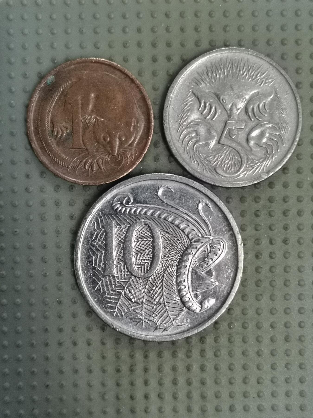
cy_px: 209
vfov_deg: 36.8
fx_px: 627
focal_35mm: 52
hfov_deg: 28.0
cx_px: 156
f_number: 1.8
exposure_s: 1/30
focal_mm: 4.75
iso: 250
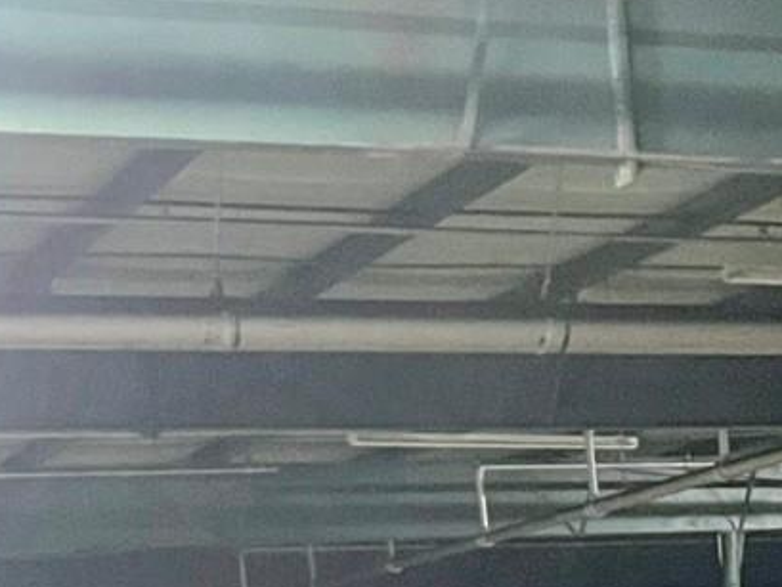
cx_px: 1045
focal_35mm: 130
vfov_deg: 10.6
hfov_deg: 14.5
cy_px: 1118
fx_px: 2938
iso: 500
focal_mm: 5.7
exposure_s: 1/40
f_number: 1.5
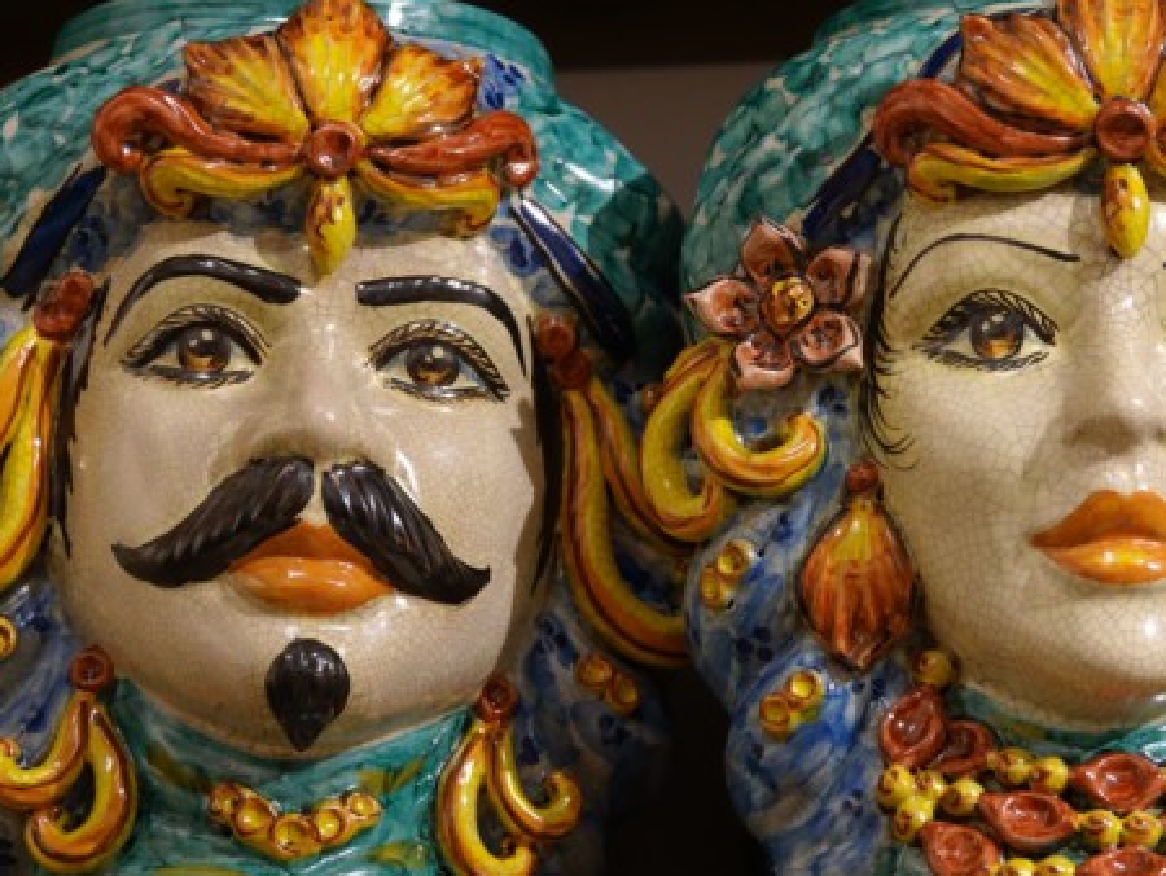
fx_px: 4011
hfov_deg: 16.5
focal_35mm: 119
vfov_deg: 12.5
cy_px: 439
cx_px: 674
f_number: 4
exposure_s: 1/40
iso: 800
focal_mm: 38.04
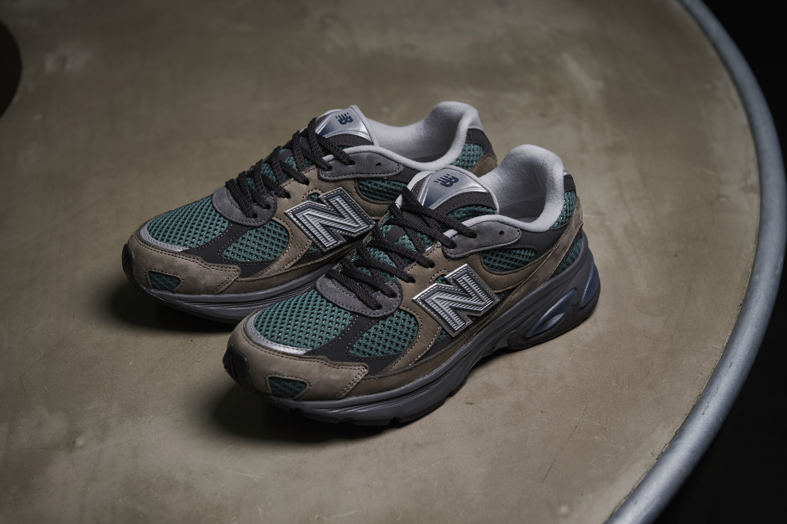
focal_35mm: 70
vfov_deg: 19.5
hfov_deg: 28.8
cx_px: 394
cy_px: 262
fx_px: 1530
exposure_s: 1/125
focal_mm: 70
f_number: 5.6
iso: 200
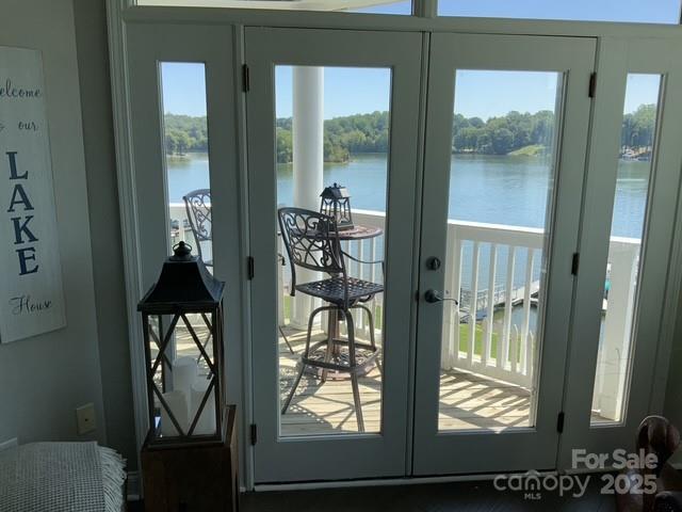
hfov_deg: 61.7
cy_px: 256
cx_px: 341
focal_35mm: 29
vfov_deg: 48.2
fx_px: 571
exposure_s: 1/650
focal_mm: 3
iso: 16
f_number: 1.8
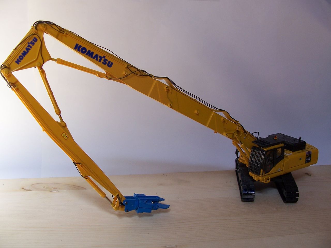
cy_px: 124
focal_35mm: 35
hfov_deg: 52.6
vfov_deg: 40.7
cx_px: 166
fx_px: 335
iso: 80
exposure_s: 1/90
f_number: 2.8
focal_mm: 6
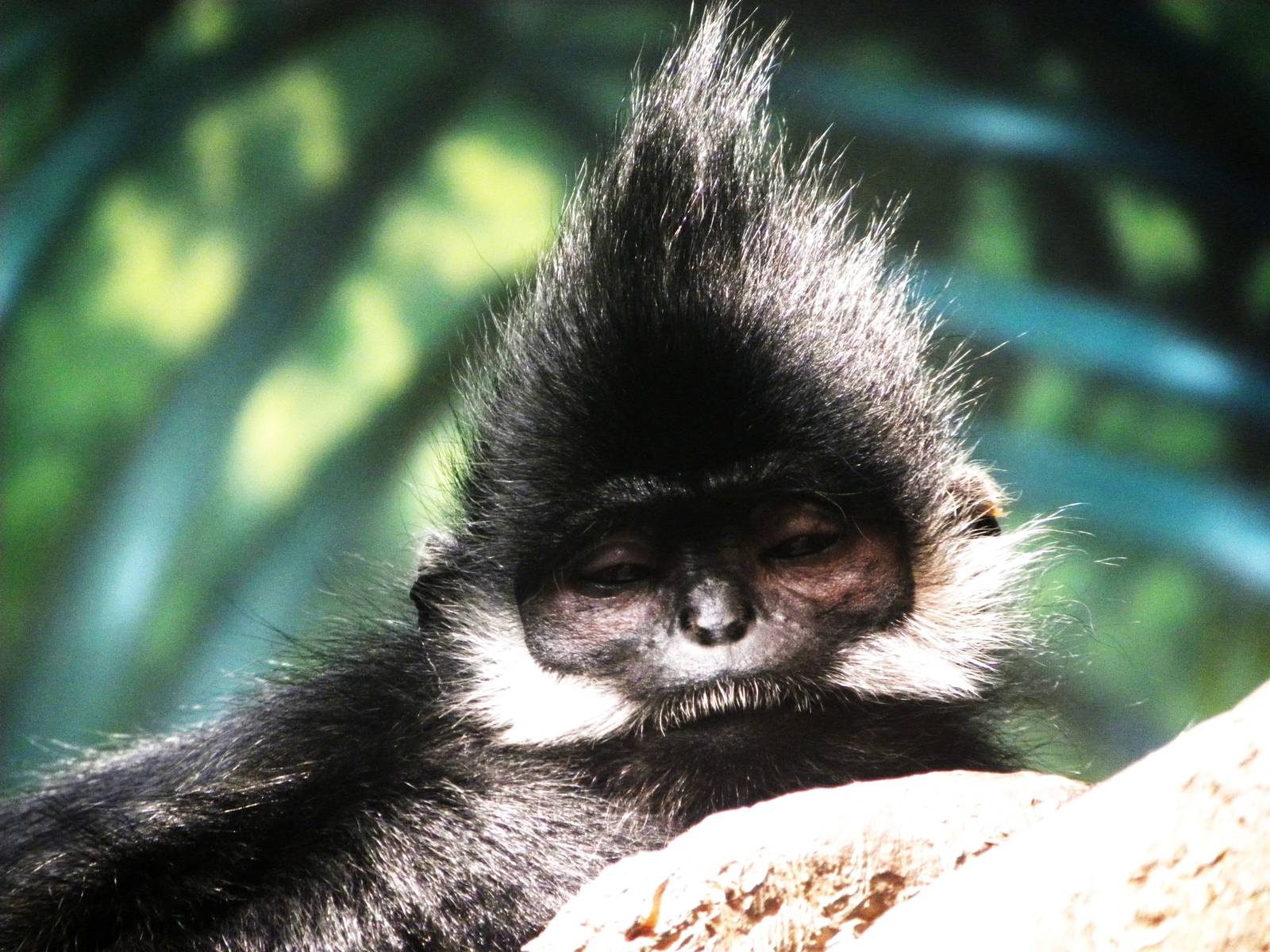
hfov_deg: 3.2
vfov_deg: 2.4
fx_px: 22893
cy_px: 476
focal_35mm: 624
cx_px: 635
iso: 400
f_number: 5
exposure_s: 1/50.4
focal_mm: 110.4
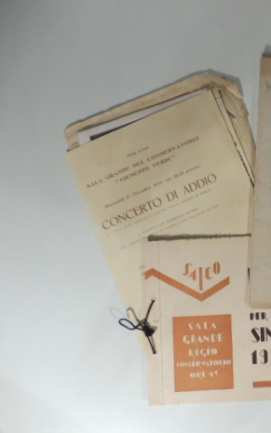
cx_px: 297
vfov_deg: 55.3
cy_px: 211
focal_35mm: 35
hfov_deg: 32.1
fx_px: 413
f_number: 3.3
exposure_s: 1/40
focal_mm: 4.3
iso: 400
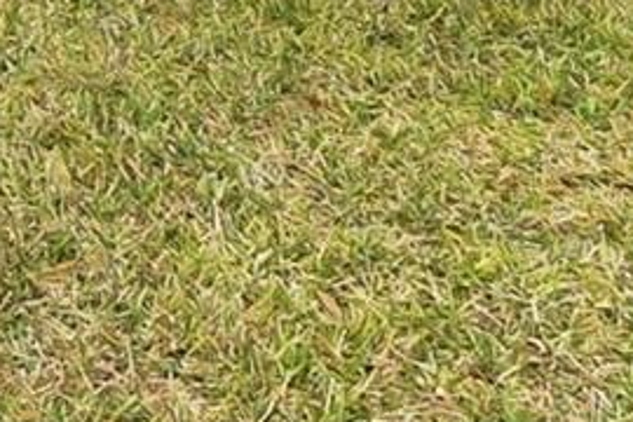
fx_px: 1565
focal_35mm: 89
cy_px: -627
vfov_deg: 12.0
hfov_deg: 21.0
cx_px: -159
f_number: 7.1
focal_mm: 10
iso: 160
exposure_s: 1/640
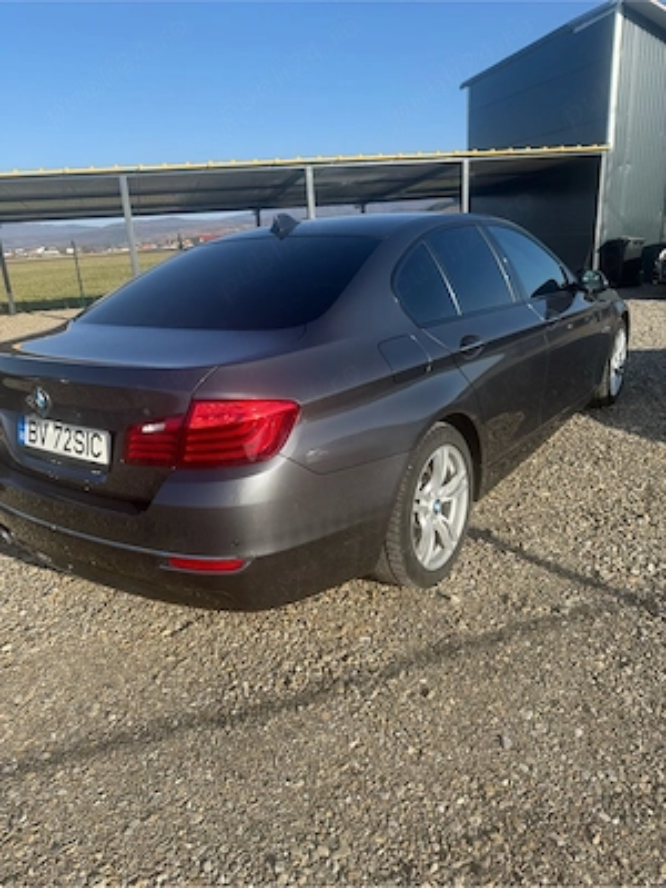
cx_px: 333
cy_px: 444
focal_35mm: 24
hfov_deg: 56.8
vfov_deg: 71.6
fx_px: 616
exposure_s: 1/2525
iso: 80
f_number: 1.78
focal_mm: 6.76
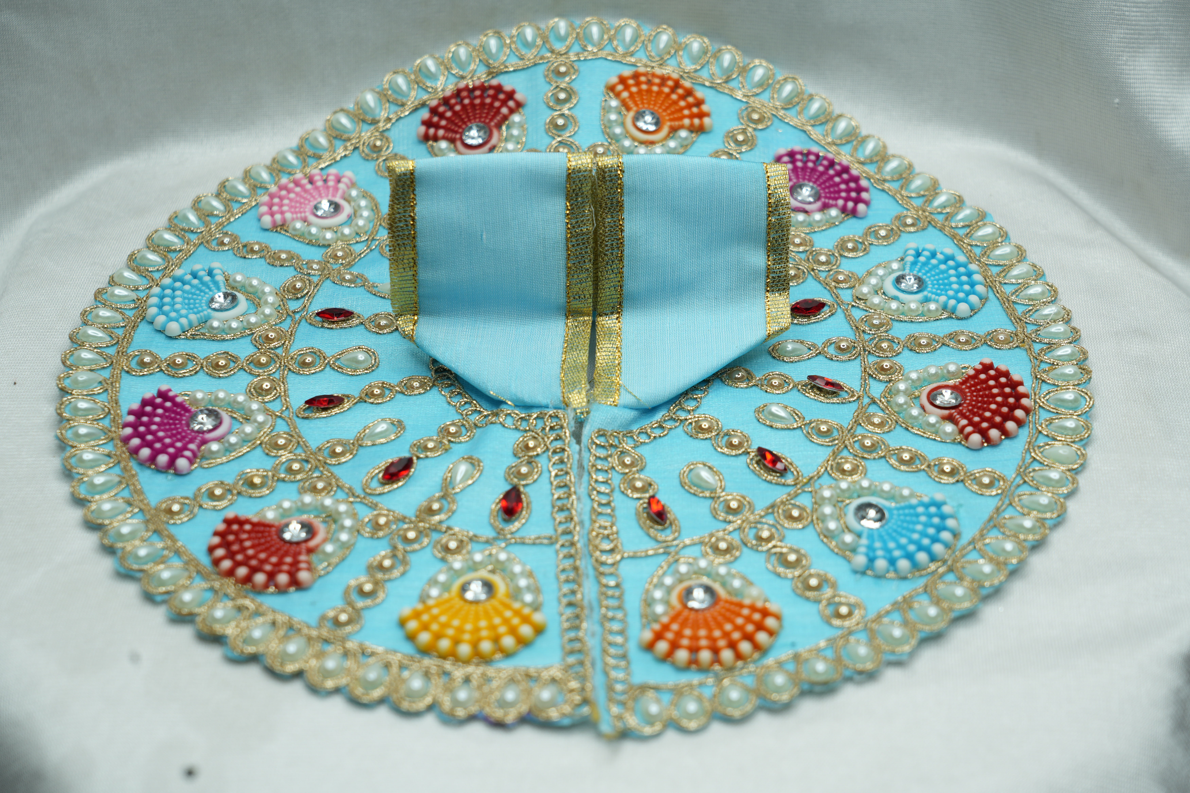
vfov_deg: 20.9
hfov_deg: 31.0
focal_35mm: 65
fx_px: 2148
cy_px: 396
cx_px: 595
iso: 160
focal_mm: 65
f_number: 7.1
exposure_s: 1/50
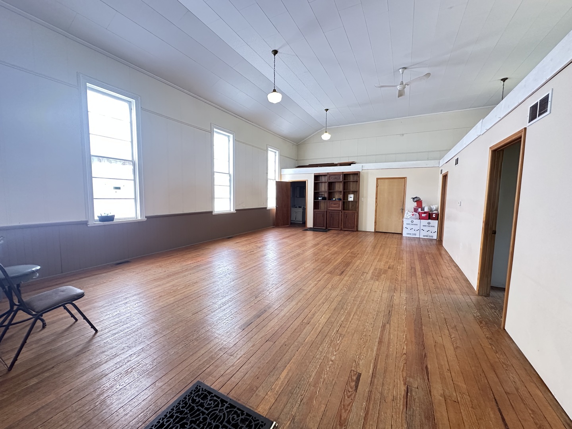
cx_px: 286
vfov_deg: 85.7
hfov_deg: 102.1
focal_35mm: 14
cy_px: 214
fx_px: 231
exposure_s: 1/60
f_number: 2.2
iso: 400
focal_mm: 2.22
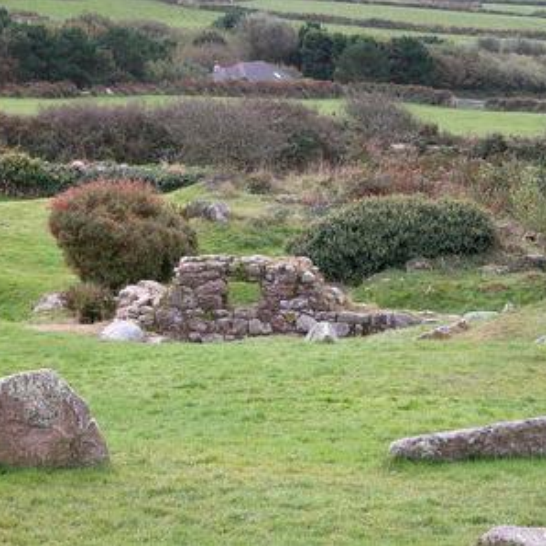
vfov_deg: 13.7
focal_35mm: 127
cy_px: 273
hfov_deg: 13.7
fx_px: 2266
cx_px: 229
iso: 100
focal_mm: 27.3
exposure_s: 1/184
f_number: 3.7
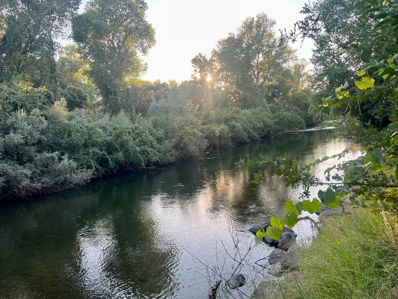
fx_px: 299
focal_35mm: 26
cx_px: 199
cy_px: 150
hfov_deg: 67.3
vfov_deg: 53.1
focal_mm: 5.7
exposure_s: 1/422
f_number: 1.5
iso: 50
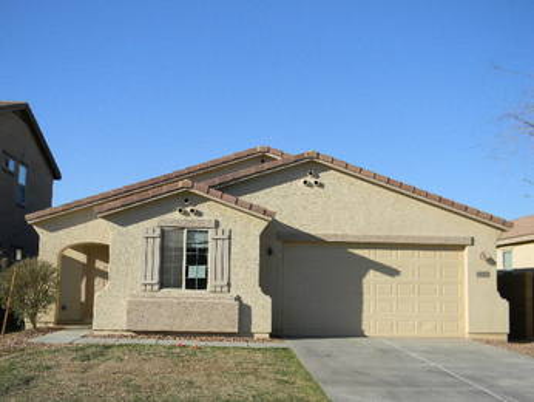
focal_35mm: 41
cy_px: 201
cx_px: 267
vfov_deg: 35.2
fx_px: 633
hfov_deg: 45.7
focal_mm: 7.3
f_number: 3.8
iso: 112
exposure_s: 1/1000
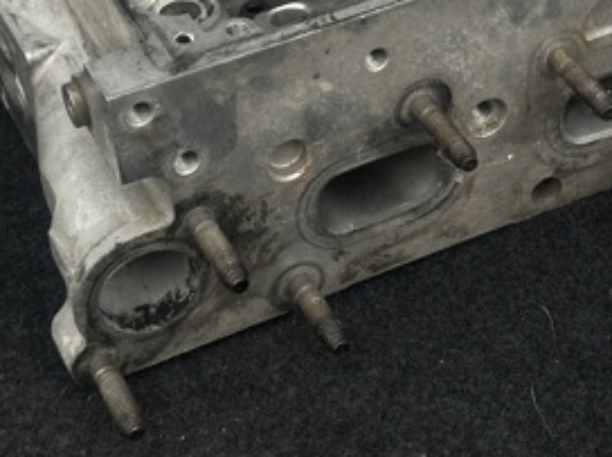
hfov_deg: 17.2
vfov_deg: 12.9
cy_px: -19
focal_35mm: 113
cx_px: 547
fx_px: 1994
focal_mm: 6.86
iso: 64
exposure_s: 1/501
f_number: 1.78
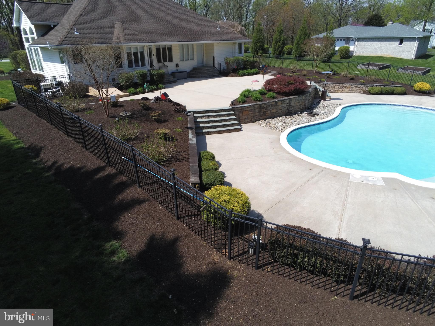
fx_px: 289
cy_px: 163
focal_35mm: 23
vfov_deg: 58.9
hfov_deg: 73.9
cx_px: 218
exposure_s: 1/1923
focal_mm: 4
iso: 121
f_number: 2.4
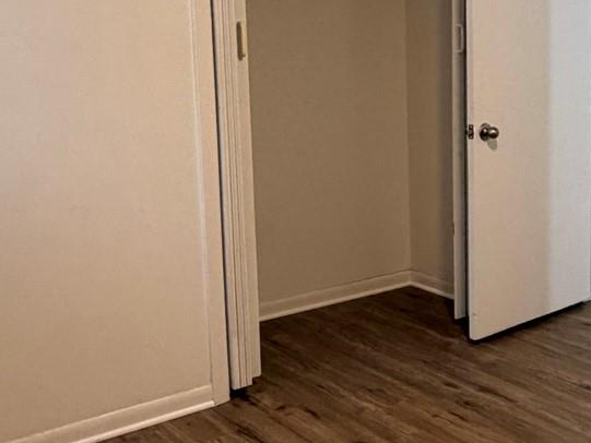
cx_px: 559
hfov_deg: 33.7
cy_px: 158
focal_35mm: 53
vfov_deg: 27.4
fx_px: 905
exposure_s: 1/60
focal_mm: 2.22
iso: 250
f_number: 2.2
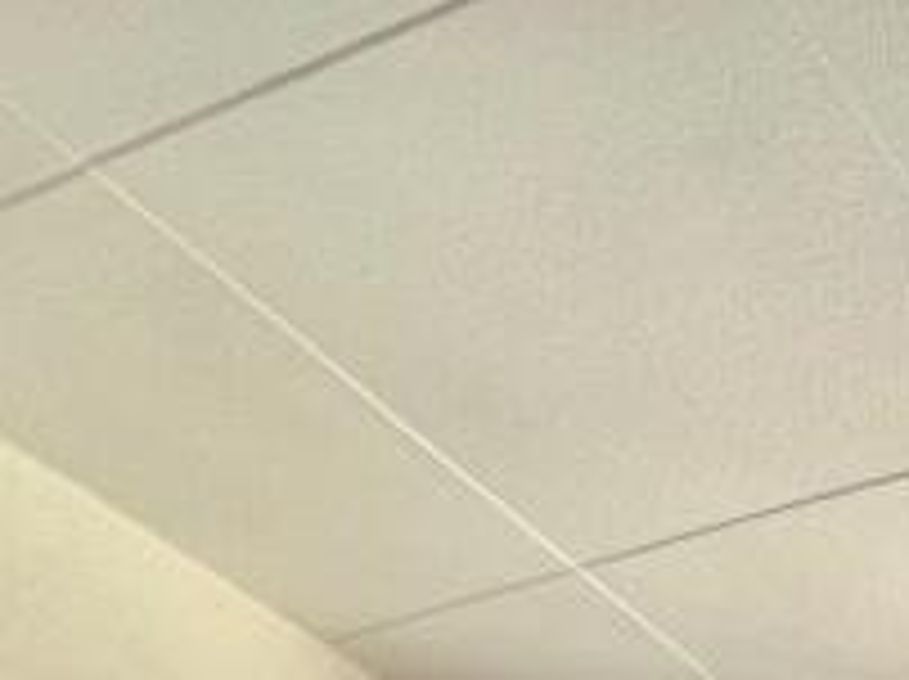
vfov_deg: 13.8
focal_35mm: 66
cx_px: 1152
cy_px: 1725
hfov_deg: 25.7
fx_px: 1731
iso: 100
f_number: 1.8
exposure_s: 1/100
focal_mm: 1.57
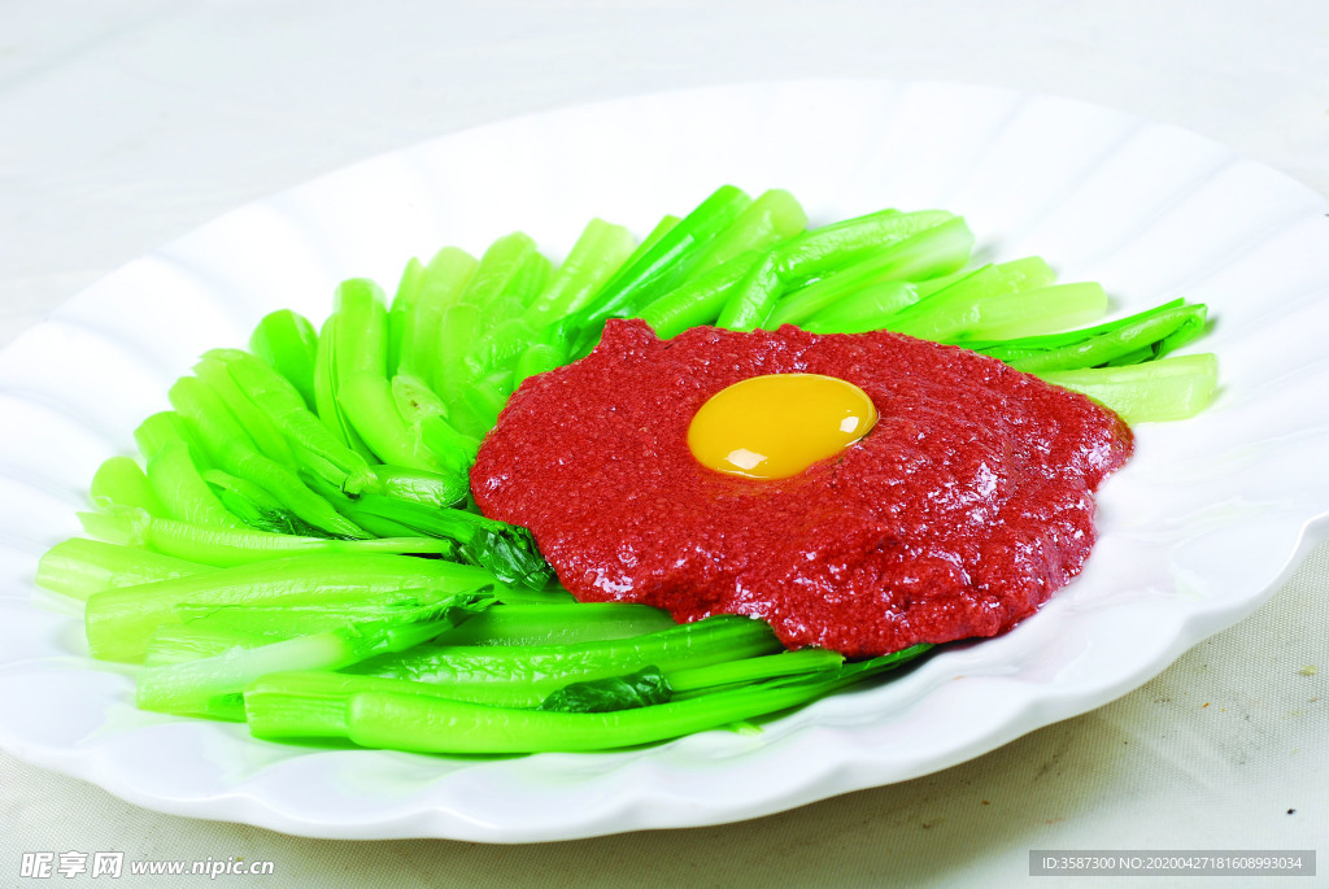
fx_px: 2771
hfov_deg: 27.0
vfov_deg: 18.2
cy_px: 444
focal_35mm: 75
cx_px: 664
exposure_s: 1/160
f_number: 10
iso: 100
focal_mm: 50
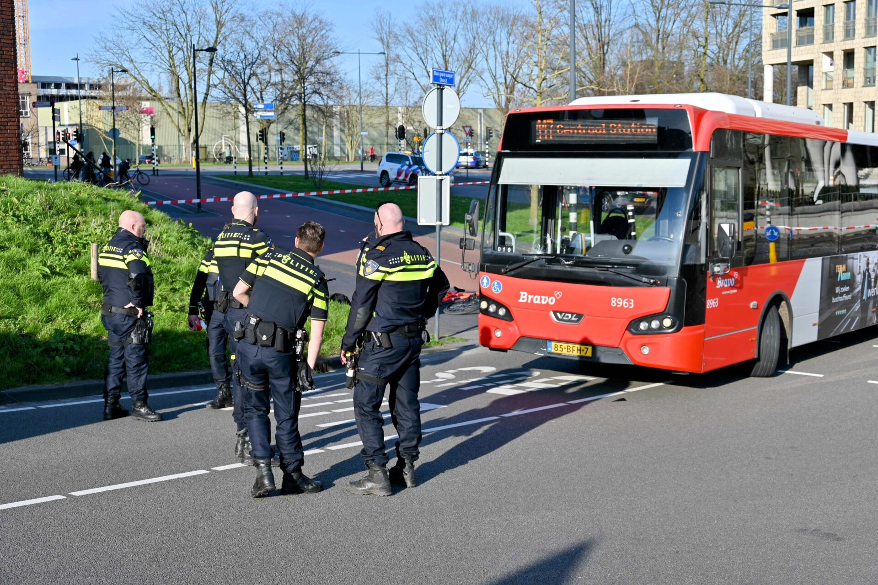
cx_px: 439
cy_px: 292
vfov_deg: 29.2
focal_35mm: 46
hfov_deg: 42.7
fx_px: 1122
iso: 100
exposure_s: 1/320
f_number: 7.1
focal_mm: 46
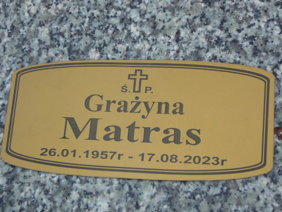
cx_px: 141
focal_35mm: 77
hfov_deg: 25.3
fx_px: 627
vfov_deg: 19.1
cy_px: 106
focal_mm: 11.5
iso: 80
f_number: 3.7
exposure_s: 1/250
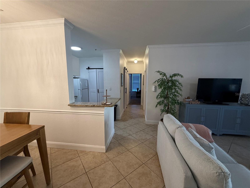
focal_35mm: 14
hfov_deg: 102.1
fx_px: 101
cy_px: 94
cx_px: 125
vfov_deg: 85.7
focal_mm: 2.22
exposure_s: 1/120
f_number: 2.2
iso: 200
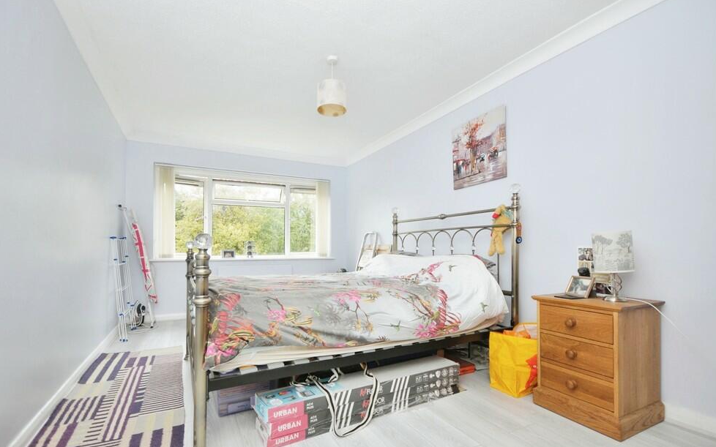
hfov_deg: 97.8
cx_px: 349
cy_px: 244
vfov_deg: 71.1
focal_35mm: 16
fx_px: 312
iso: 200
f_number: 5
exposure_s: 1/60
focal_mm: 10
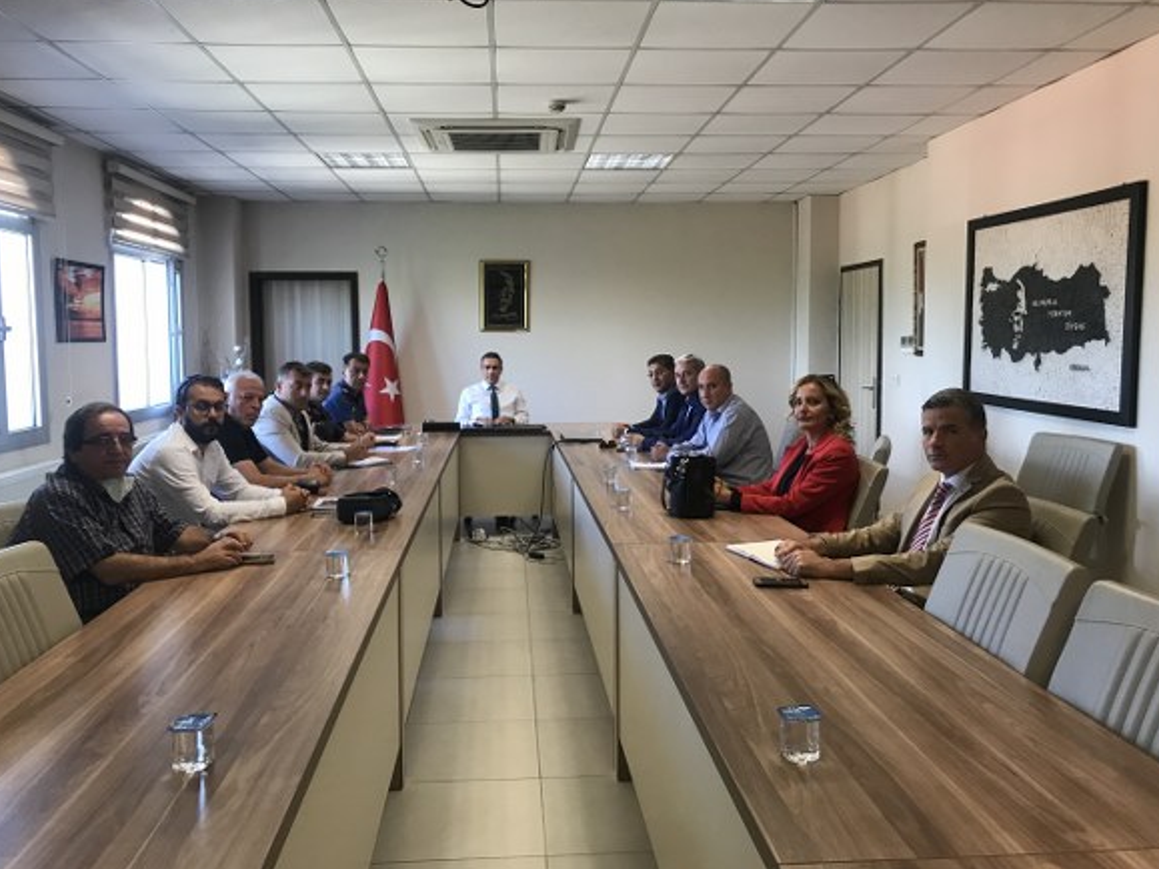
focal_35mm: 29
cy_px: 424
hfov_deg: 61.7
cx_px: 572
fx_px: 971
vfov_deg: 48.2
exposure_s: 1/33
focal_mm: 3.99
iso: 25
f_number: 1.8
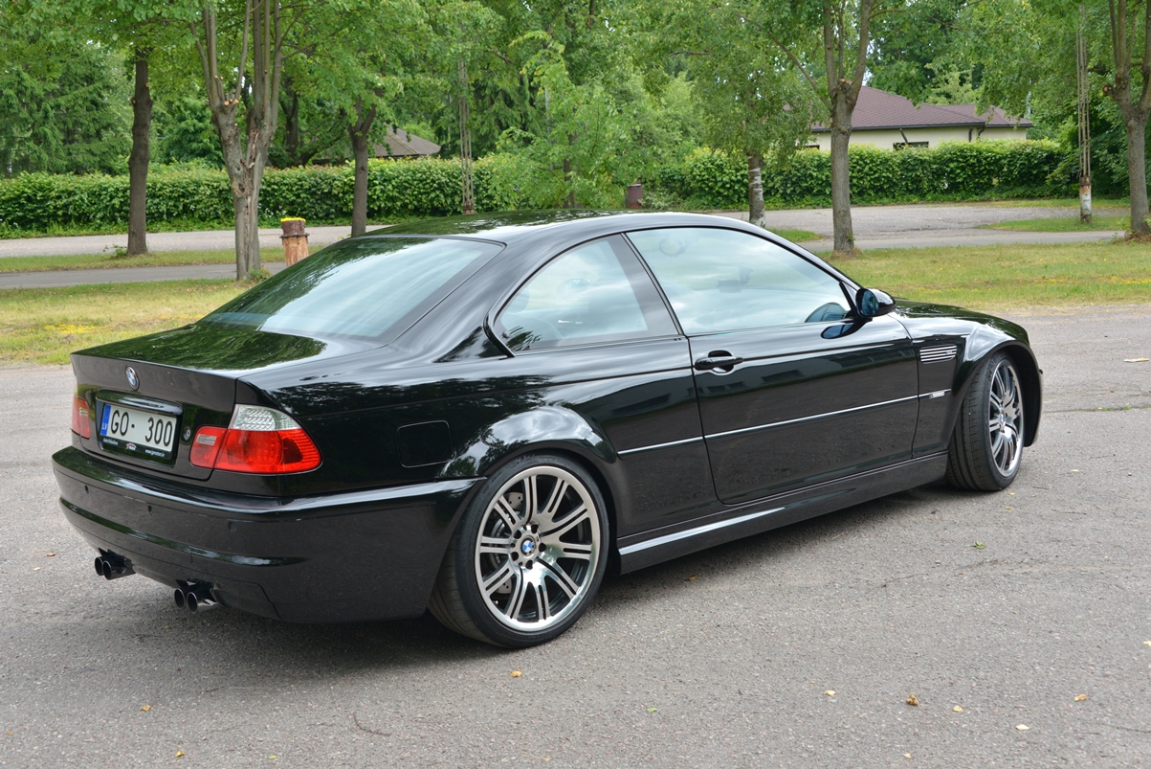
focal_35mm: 44
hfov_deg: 44.5
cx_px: 576
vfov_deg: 30.5
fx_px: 1407
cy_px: 384
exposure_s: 1/125
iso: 400
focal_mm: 44
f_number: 8
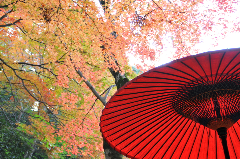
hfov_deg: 35.1
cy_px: 80
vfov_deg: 23.7
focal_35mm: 57
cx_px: 120
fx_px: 380
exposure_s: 1/40
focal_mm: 38
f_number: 4.5
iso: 200
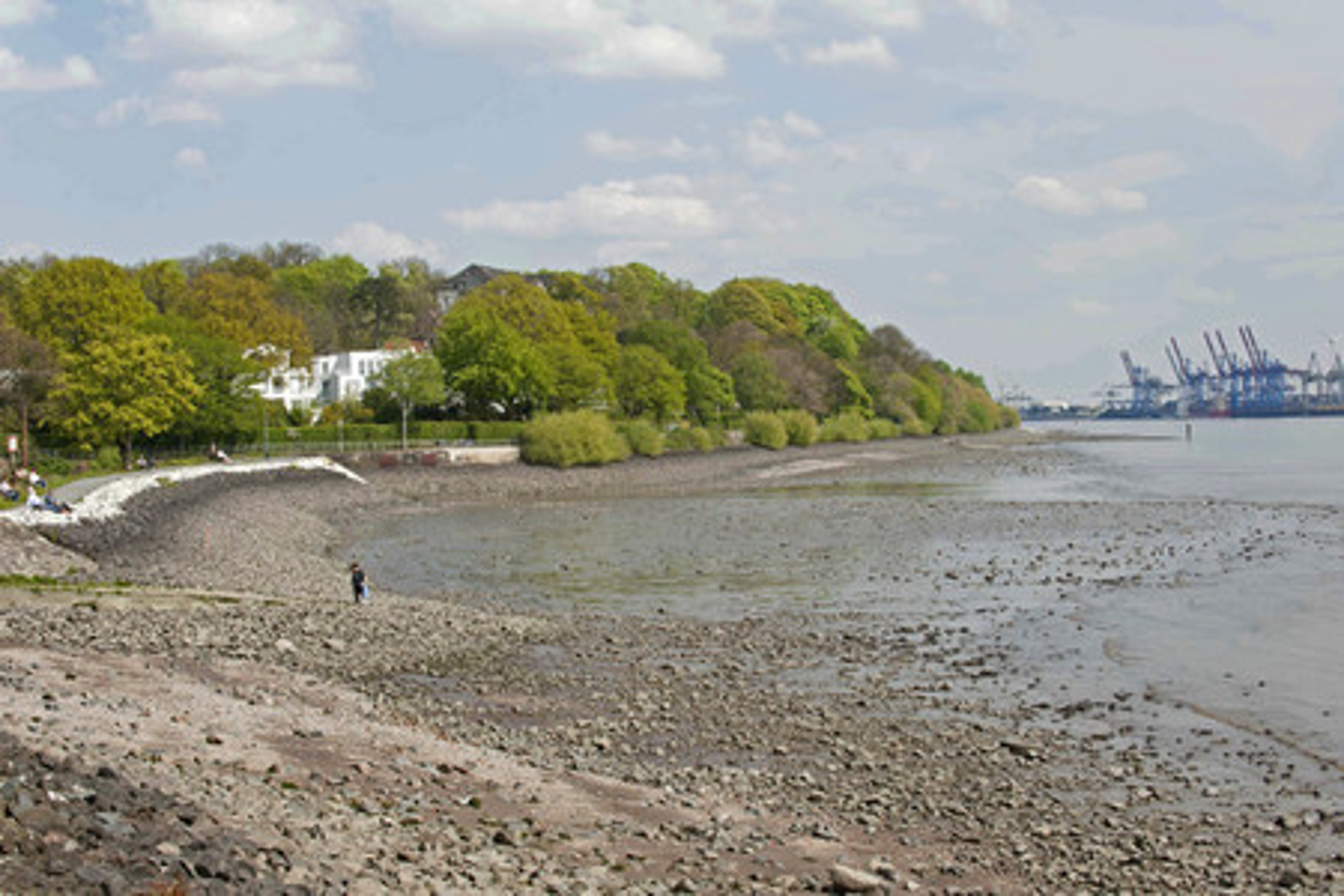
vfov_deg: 19.5
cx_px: 672
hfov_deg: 28.8
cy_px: 448
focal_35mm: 70
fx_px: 2613
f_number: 13
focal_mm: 70
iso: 250
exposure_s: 1/250
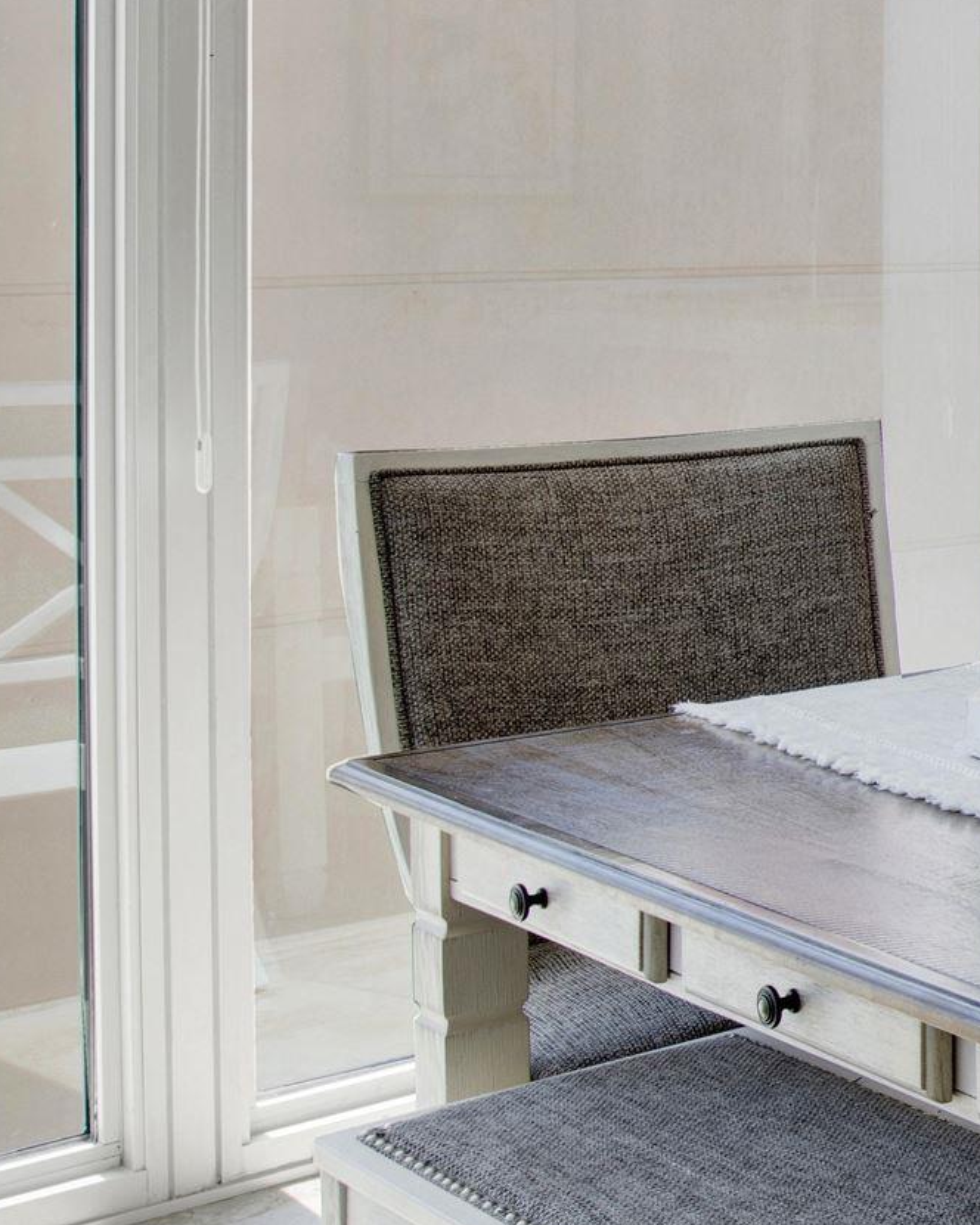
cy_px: 179
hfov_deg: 15.3
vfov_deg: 27.9
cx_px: 2249
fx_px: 2393
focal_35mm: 66
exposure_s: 1/15
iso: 200
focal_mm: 19
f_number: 11
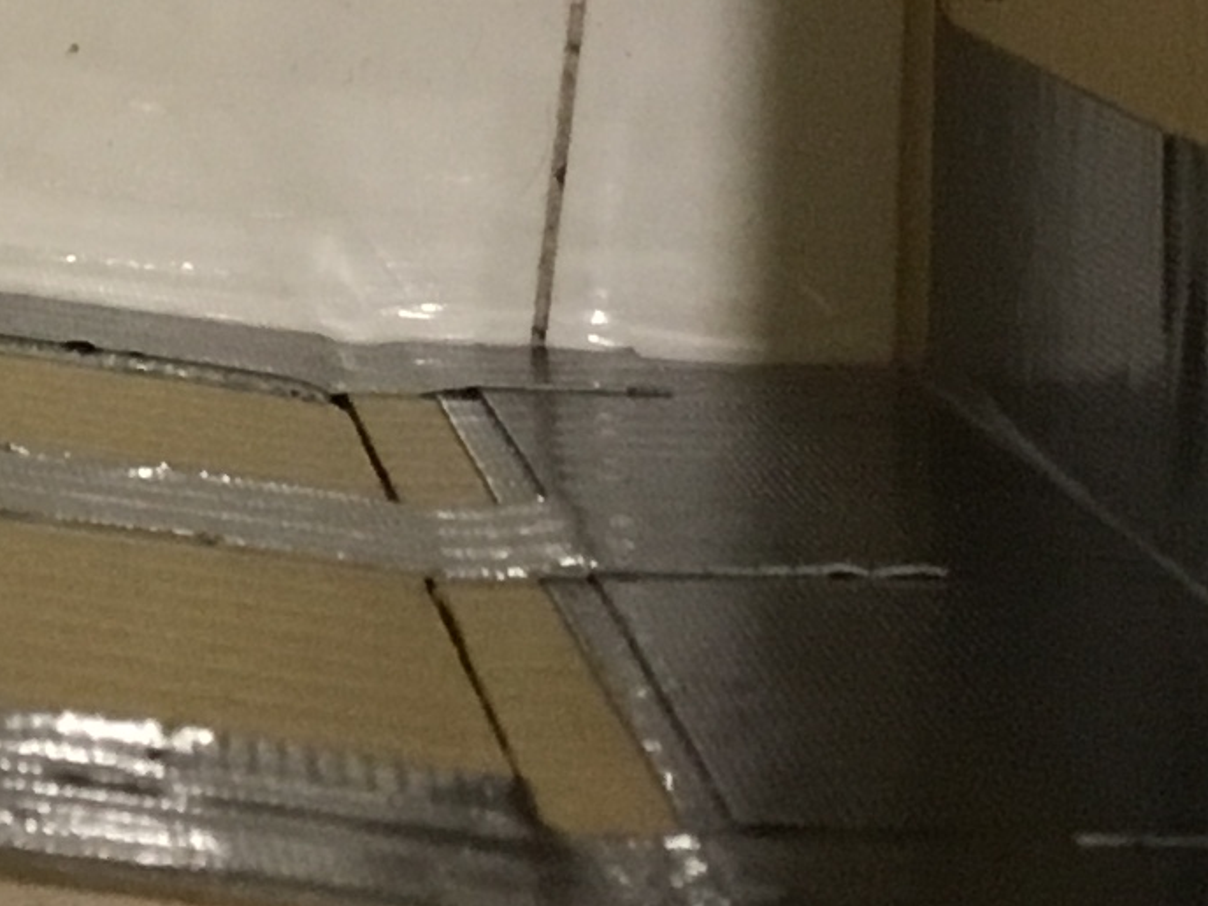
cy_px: -576
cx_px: -95
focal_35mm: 147
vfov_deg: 9.7
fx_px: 5130
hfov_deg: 13.2
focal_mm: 3.3
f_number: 2.4
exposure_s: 1/30
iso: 125
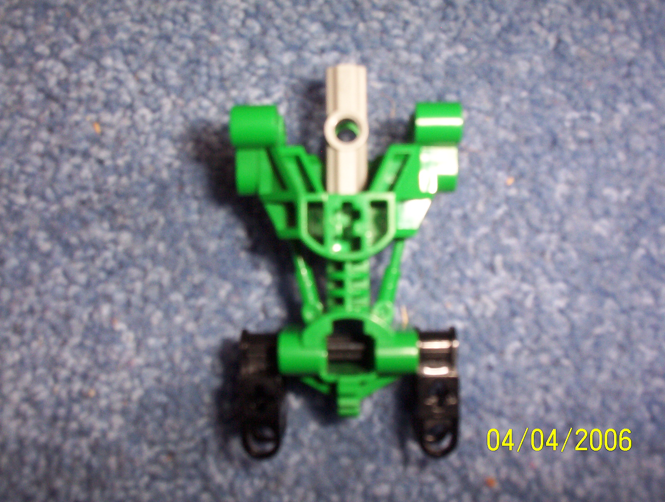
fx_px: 751
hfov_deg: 47.8
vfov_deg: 37.0
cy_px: 251
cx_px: 332
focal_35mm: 39
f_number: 4.5
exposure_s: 1/30
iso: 140
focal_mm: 6
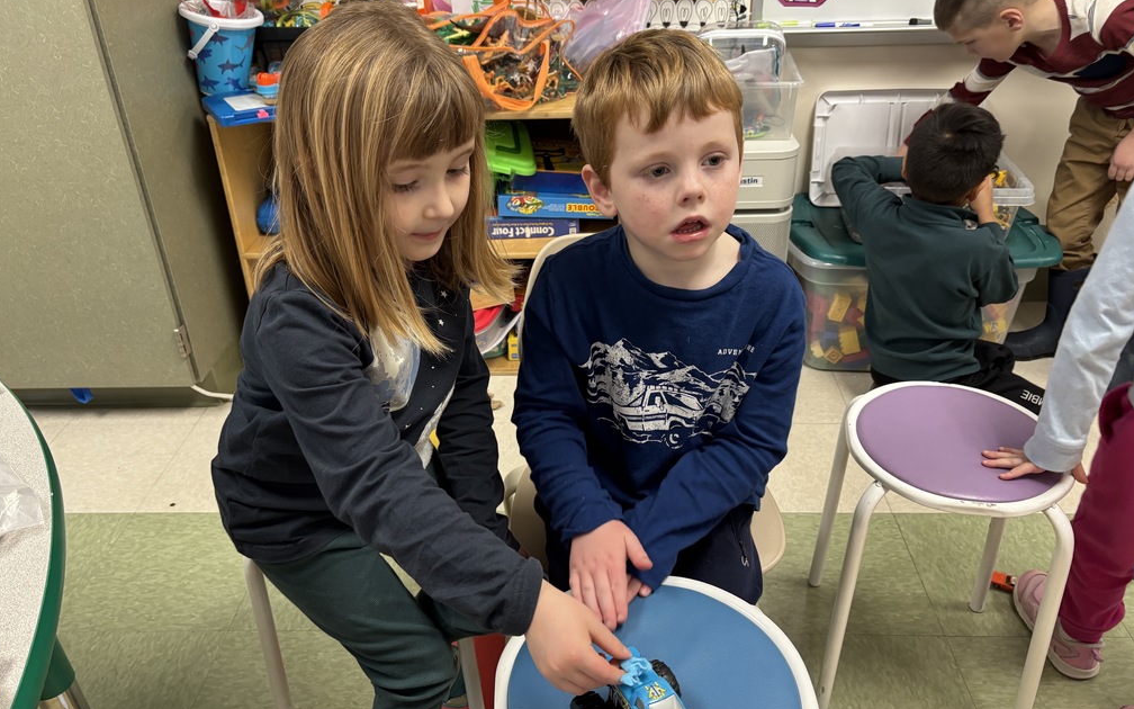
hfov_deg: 66.5
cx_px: 568
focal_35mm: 28
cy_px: 344
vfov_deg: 44.5
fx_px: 865
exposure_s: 1/60
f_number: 1.6
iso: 160
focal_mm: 5.96
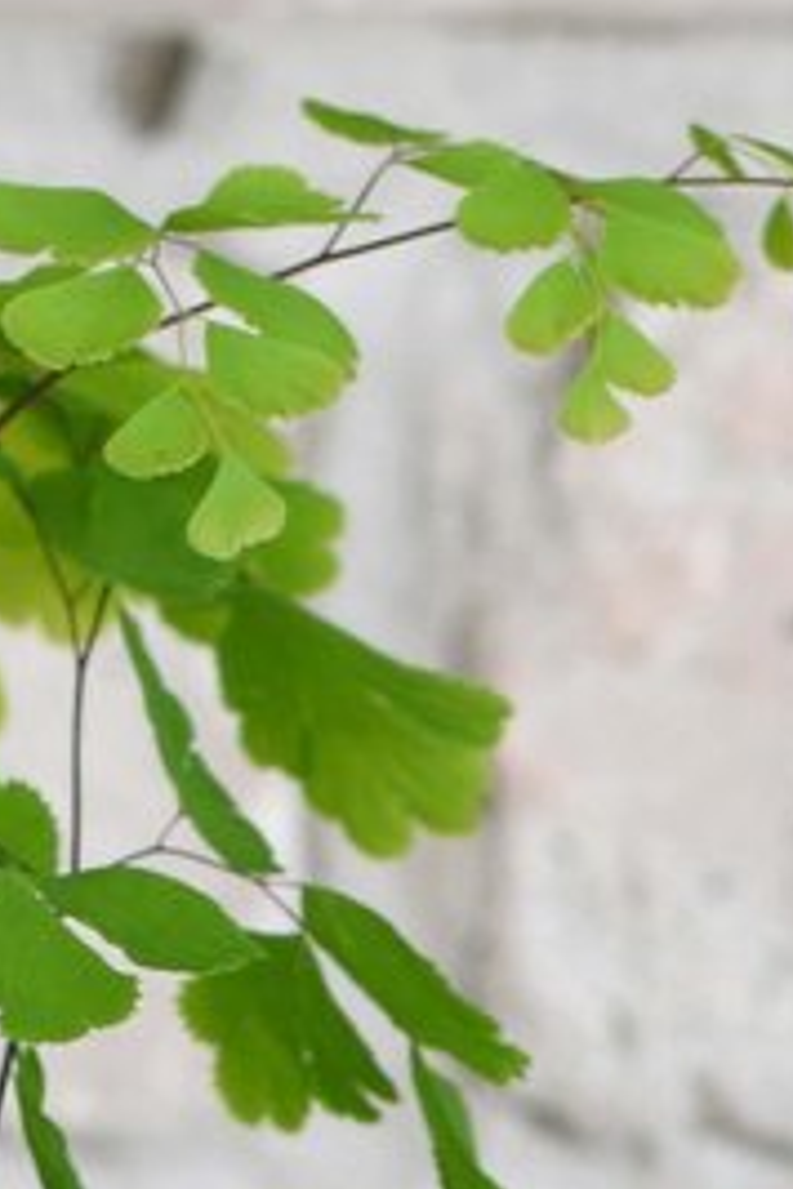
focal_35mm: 450
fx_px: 14868
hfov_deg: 3.1
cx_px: 345
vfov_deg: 4.5
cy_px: 2405
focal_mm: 50
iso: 100
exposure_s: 1/10
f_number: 6.3
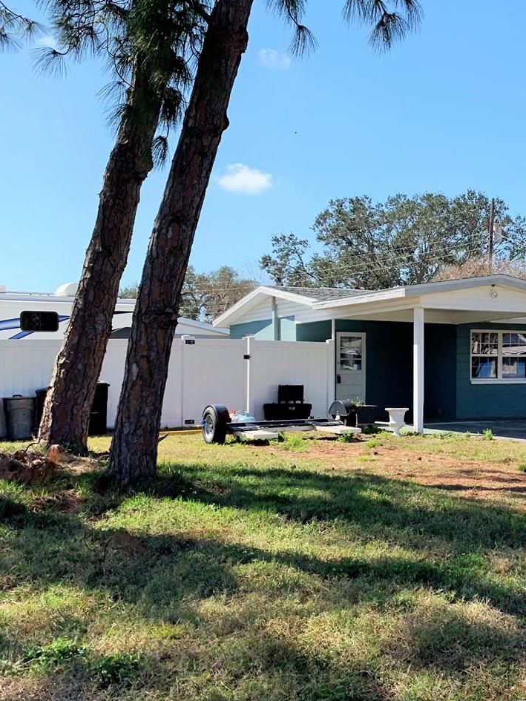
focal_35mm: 44
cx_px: 527
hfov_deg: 30.5
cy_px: 380
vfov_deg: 42.9
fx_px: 891
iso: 25
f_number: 1.8
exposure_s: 1/1689
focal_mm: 4.25
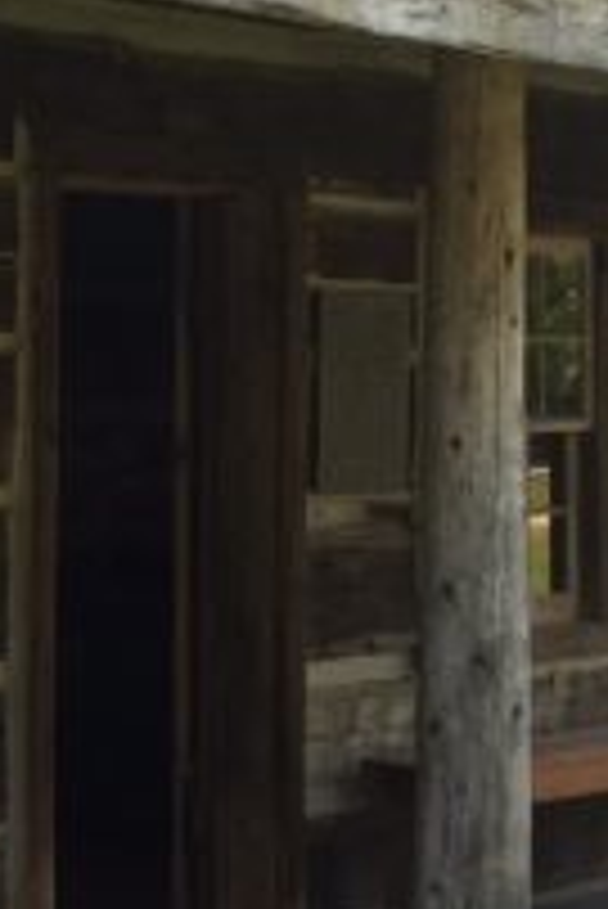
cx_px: 302
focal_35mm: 153
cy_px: 279
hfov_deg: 9.0
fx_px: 3869
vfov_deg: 13.4
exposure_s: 1/203
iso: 32
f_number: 2.2
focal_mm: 4.15
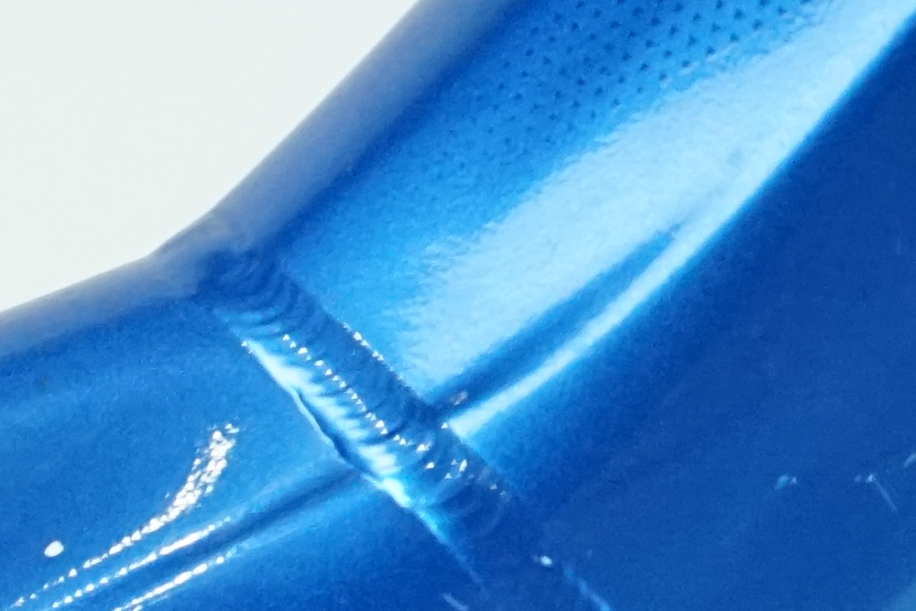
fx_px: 4275
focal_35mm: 168
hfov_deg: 10.0
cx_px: -1562
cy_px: 1470
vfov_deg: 7.6
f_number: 7.1
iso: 3200
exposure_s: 1/200
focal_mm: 28
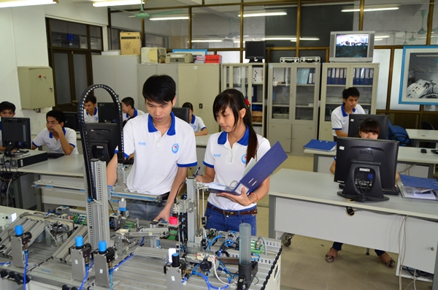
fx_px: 401
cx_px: 219
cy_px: 145
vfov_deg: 39.8
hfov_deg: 57.3
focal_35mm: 33
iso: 1000
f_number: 3.5
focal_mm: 22
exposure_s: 1/160
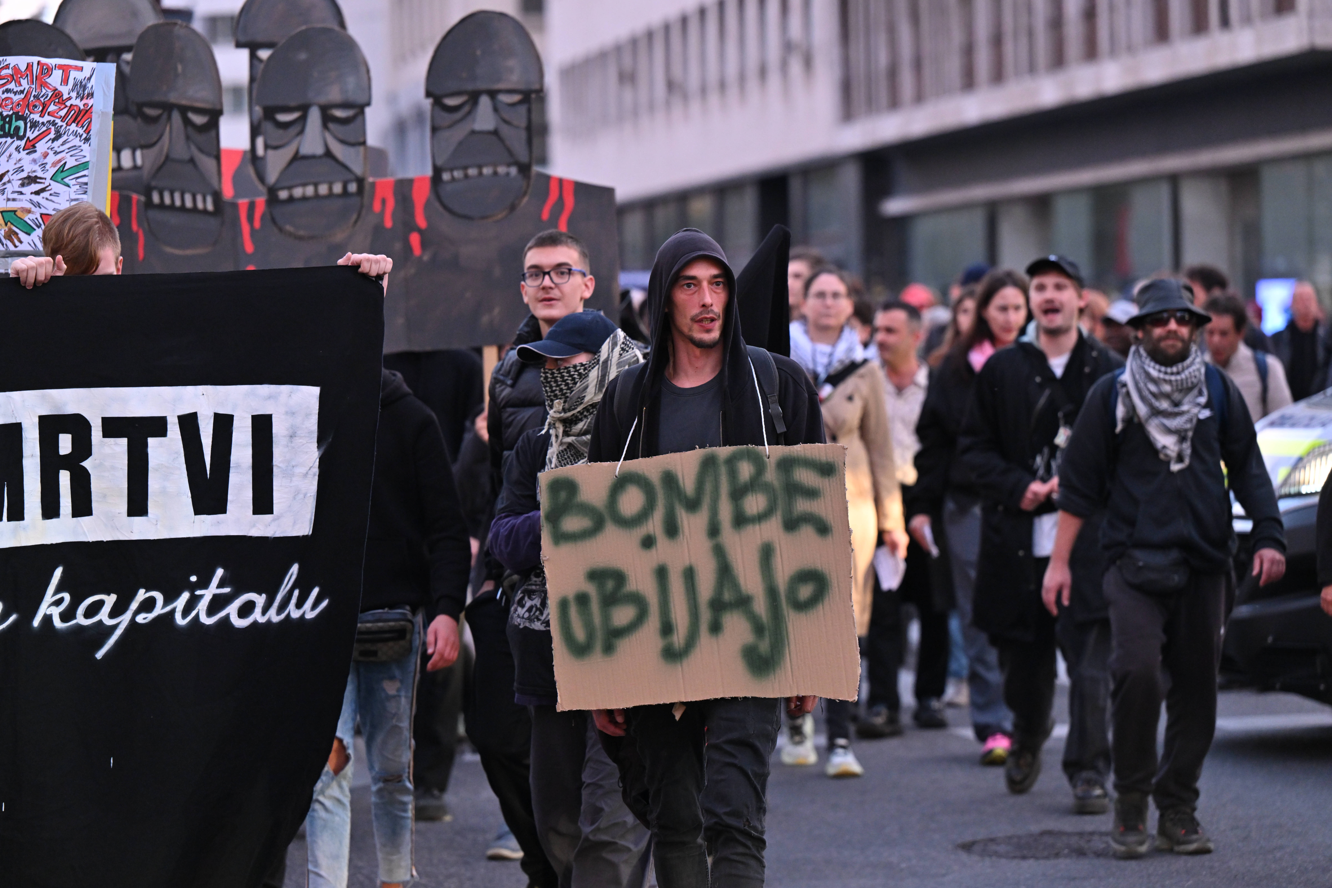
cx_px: 666
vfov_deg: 10.2
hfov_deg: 15.2
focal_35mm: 135
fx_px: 4995
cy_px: 444
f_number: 3.5
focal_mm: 135
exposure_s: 1/100
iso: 2500
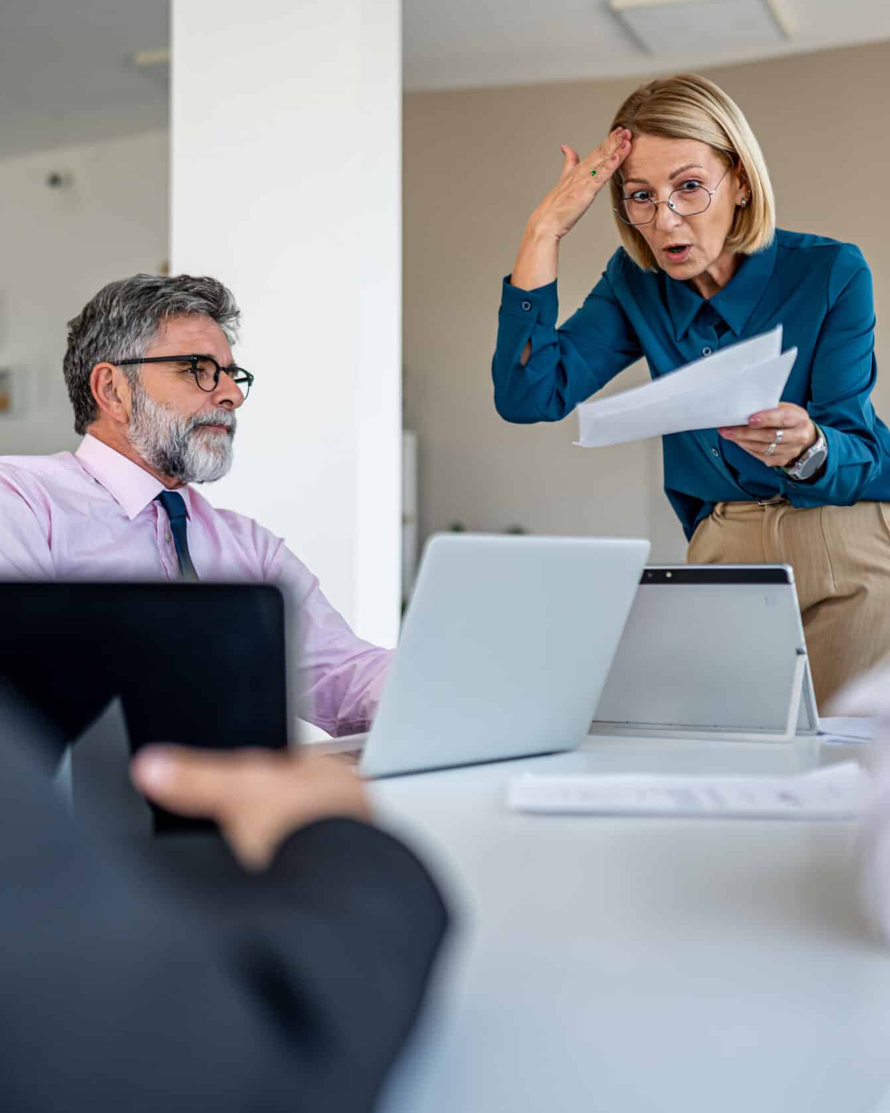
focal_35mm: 50
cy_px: 563
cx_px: 541
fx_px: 1647
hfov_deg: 30.2
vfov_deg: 37.3
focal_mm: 35
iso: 100
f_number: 1.4
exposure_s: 1/640
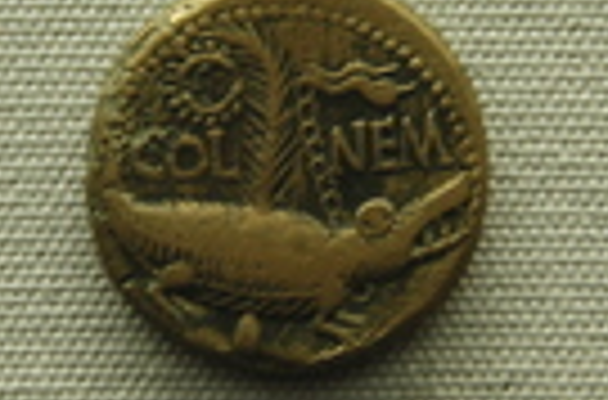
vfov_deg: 1.4
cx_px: 252
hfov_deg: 2.1
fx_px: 16510
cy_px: 148
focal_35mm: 981
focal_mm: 200
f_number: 5.6
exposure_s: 1/40
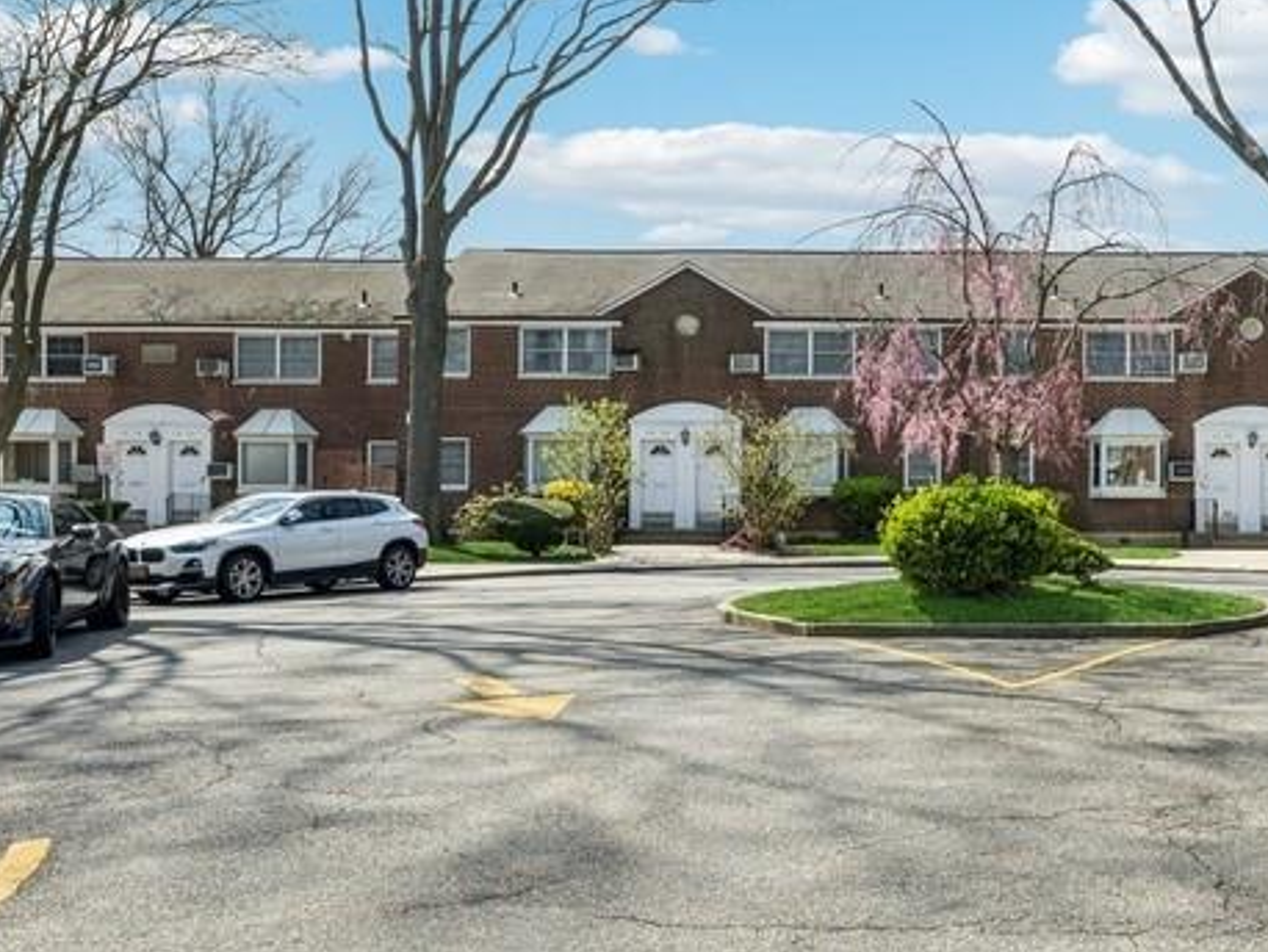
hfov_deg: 50.5
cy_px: 509
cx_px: 952
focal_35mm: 35
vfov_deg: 40.8
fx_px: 1281
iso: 100
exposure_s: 1/160
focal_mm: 18.5
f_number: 11
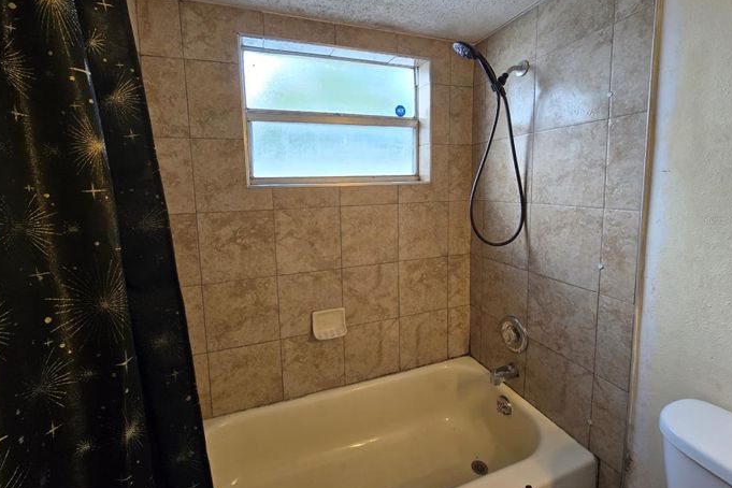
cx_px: 368
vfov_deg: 81.0
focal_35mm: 14
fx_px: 285
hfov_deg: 104.3
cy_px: 219
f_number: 2.2
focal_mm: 2.2
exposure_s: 1/60
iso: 80
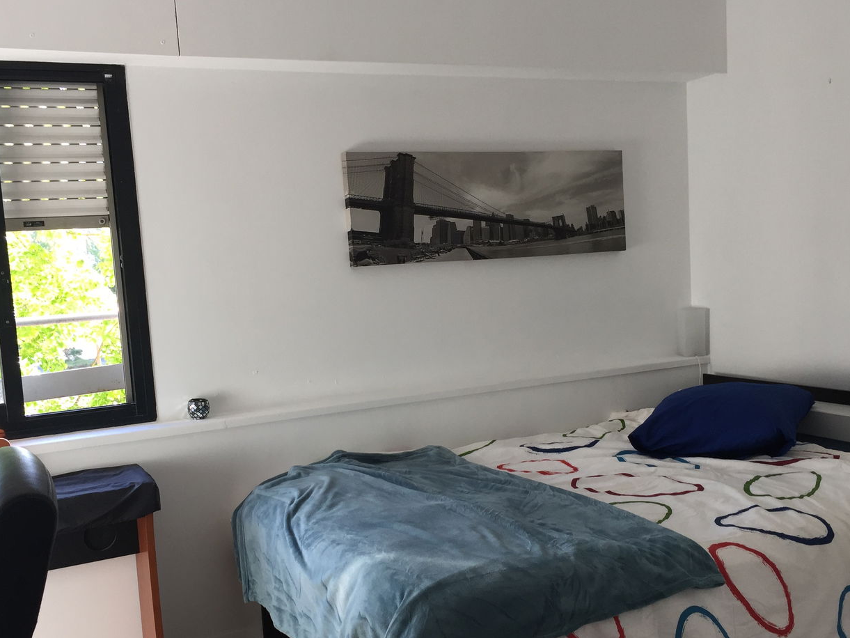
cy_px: 378
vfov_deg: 37.6
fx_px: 933
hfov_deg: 49.0
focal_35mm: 38
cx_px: 409
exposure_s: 1/100
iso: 50
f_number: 2.2
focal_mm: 4.15
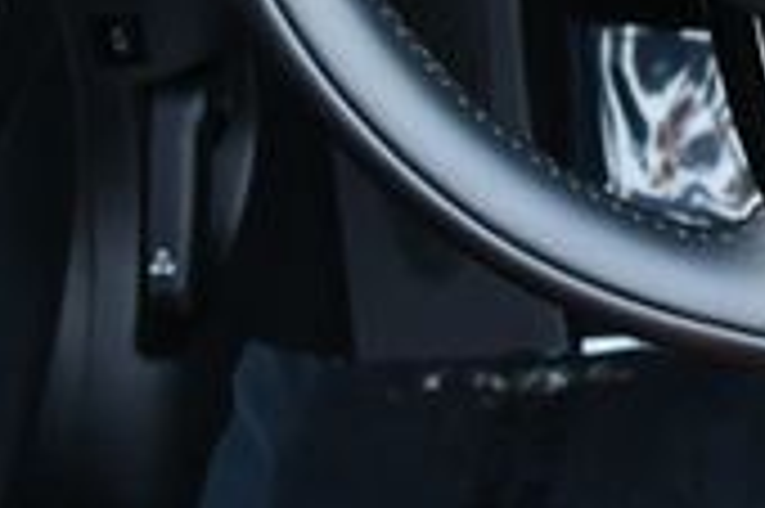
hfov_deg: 13.4
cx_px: 1431
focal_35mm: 136
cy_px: -283
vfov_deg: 9.7
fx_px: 2887
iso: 800
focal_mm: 18
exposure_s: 1/200
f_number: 3.5
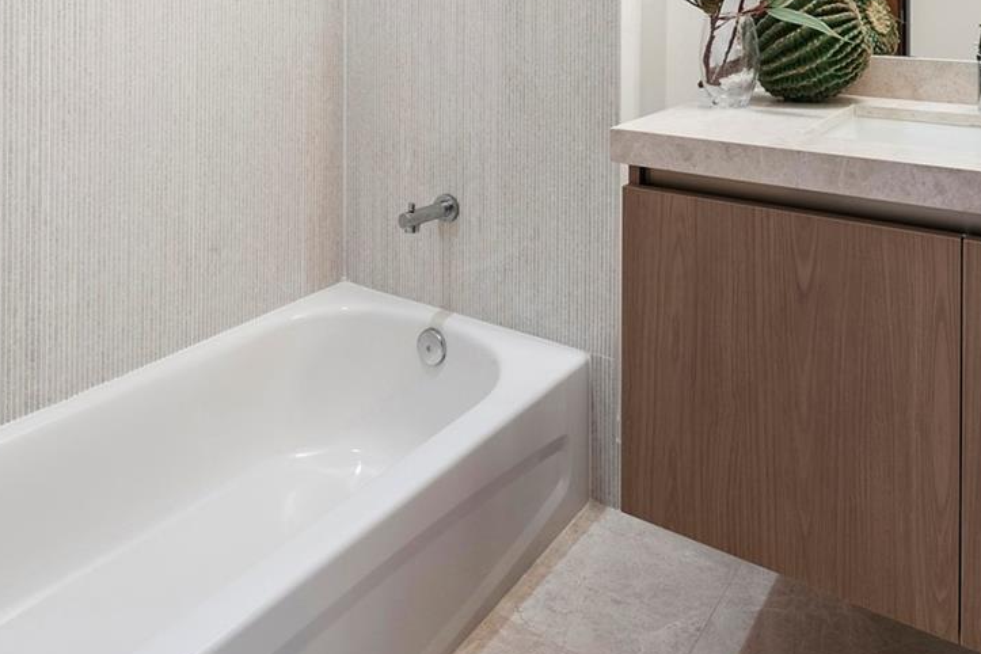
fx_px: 845
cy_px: -35
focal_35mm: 31
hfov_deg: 60.1
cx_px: 545
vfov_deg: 36.8
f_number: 8
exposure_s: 1/100
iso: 400
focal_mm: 14
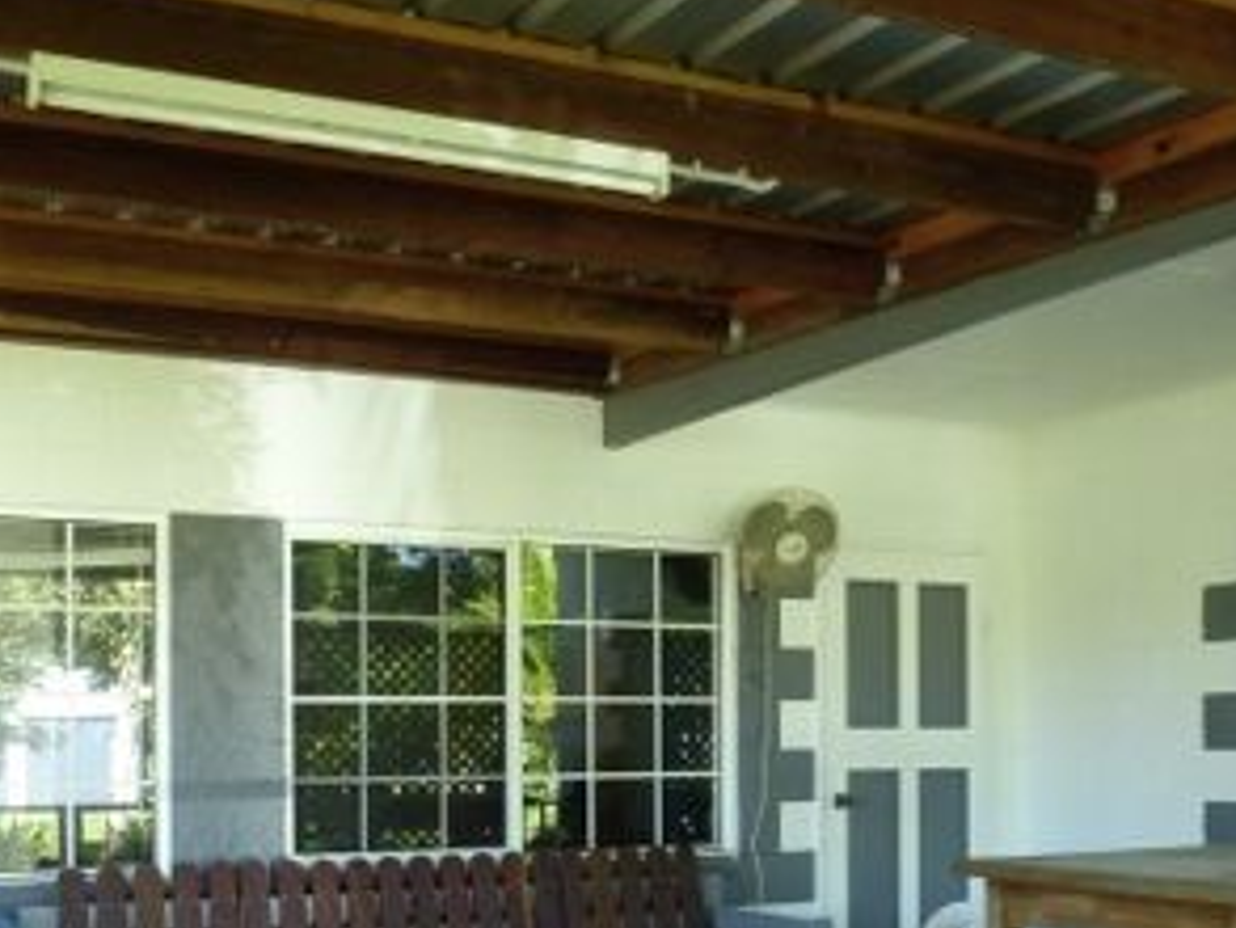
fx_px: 1607
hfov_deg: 42.0
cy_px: 751
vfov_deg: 31.3
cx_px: 548
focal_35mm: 45
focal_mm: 4.3
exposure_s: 1/60
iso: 320
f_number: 3.3
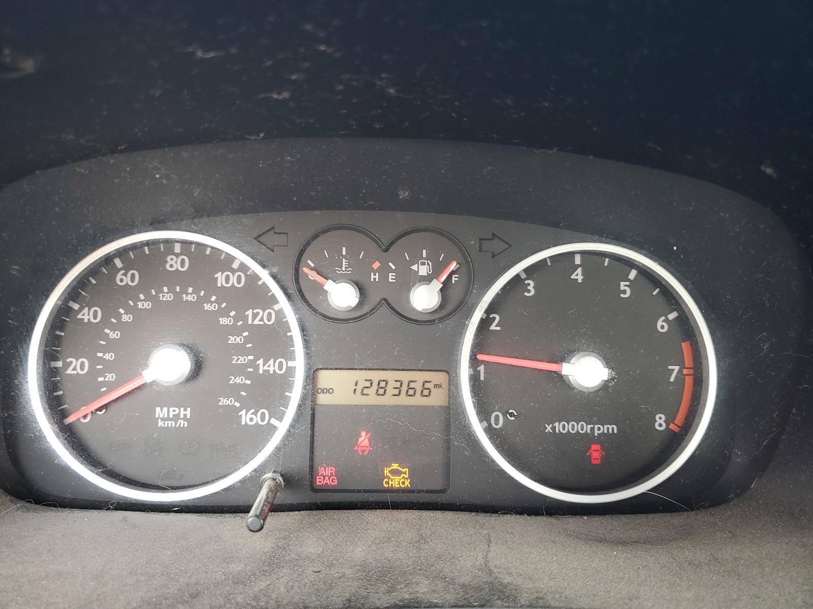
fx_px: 611
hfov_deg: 67.3
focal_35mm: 26
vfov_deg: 53.1
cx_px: 406
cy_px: 304
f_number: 1.5
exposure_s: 1/60.2
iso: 51
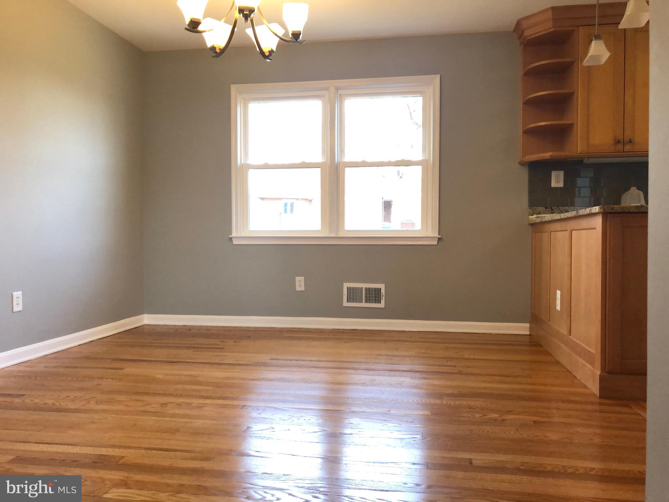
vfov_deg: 49.7
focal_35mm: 28
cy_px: 251
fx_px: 541
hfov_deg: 63.4
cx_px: 334
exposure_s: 1/120
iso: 160
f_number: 1.8
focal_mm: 4
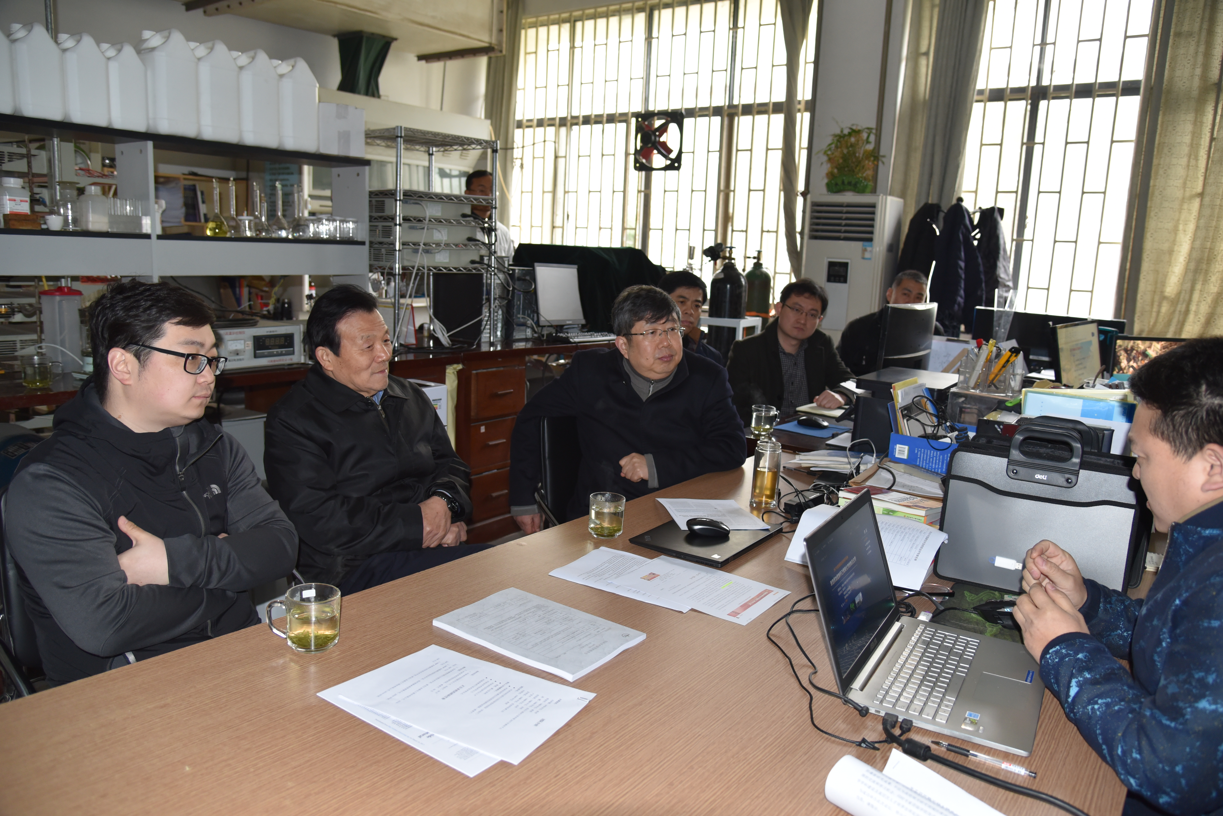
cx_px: 612
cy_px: 408
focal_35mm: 24
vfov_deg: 53.2
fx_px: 816
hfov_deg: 73.7
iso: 1250
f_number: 4
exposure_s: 1/60
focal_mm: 24
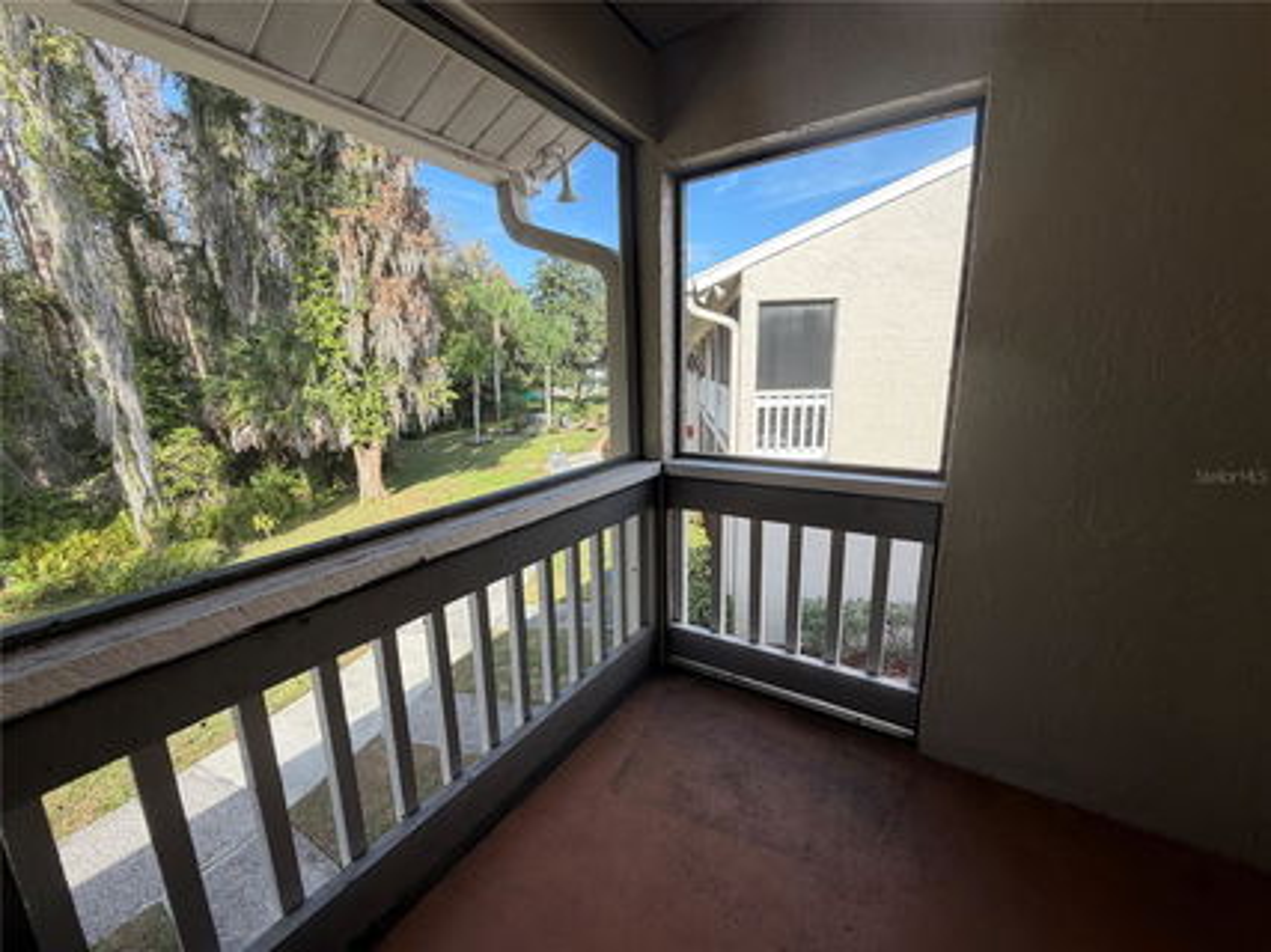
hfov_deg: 102.1
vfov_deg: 85.6
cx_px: 636
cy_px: 476
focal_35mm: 14
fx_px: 514
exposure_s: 1/224
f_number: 2.2
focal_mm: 2.22
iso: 40
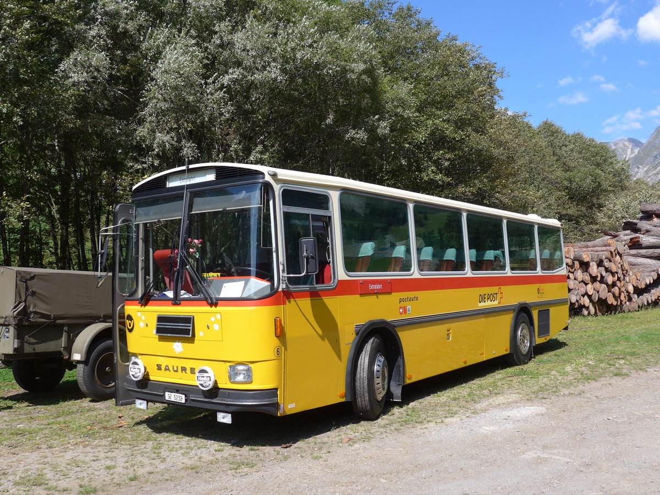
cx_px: 330
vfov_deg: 41.8
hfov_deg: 54.0
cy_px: 248
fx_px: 648
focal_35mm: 34
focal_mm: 7
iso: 80
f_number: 2.8
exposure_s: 1/1000
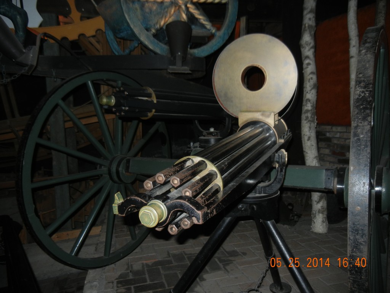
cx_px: 195
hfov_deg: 60.0
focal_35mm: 30
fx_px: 338
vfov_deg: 46.8
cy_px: 146
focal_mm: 5.4
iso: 200
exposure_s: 1/30
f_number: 3.5
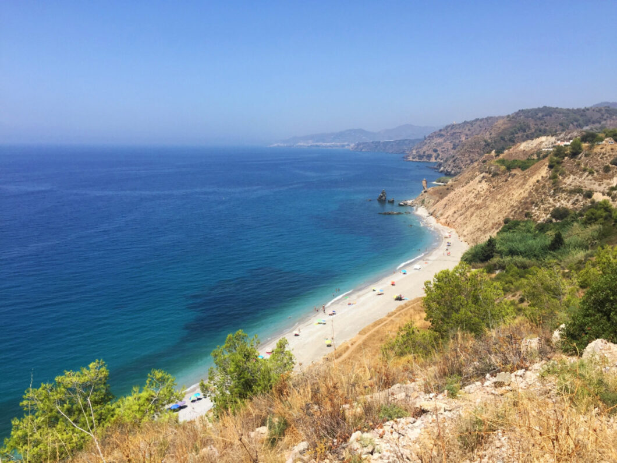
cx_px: 308
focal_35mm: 29
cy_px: 232
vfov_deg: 48.2
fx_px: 517
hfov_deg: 61.7
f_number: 2.2
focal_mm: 4.15
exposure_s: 1/2198
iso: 32
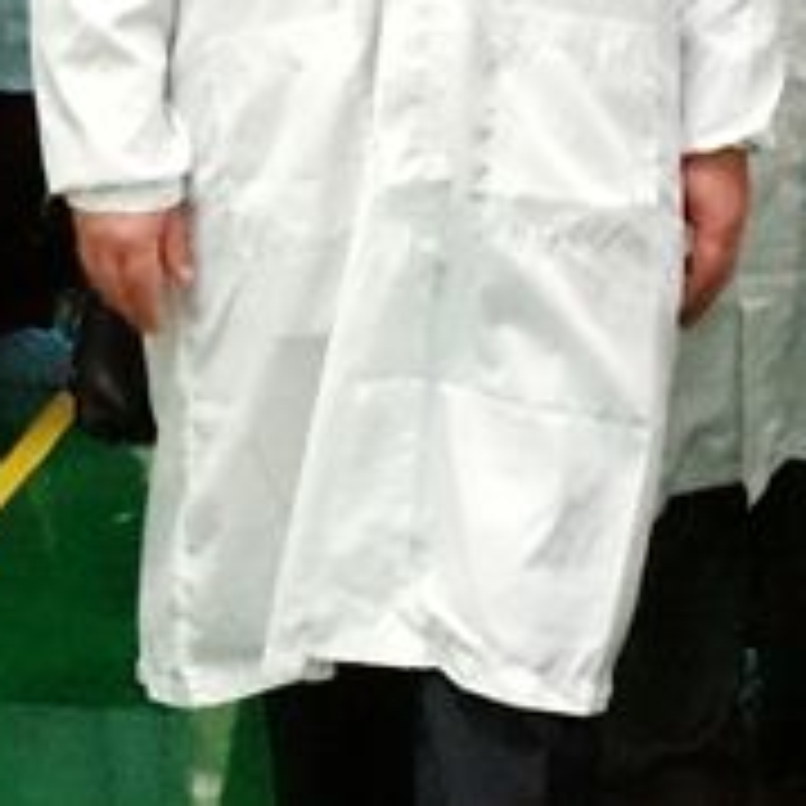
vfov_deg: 10.4
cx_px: 1022
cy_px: -385
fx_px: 4294
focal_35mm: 163
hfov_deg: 10.5
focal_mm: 43
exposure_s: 1/125
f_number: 7.1
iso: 16000
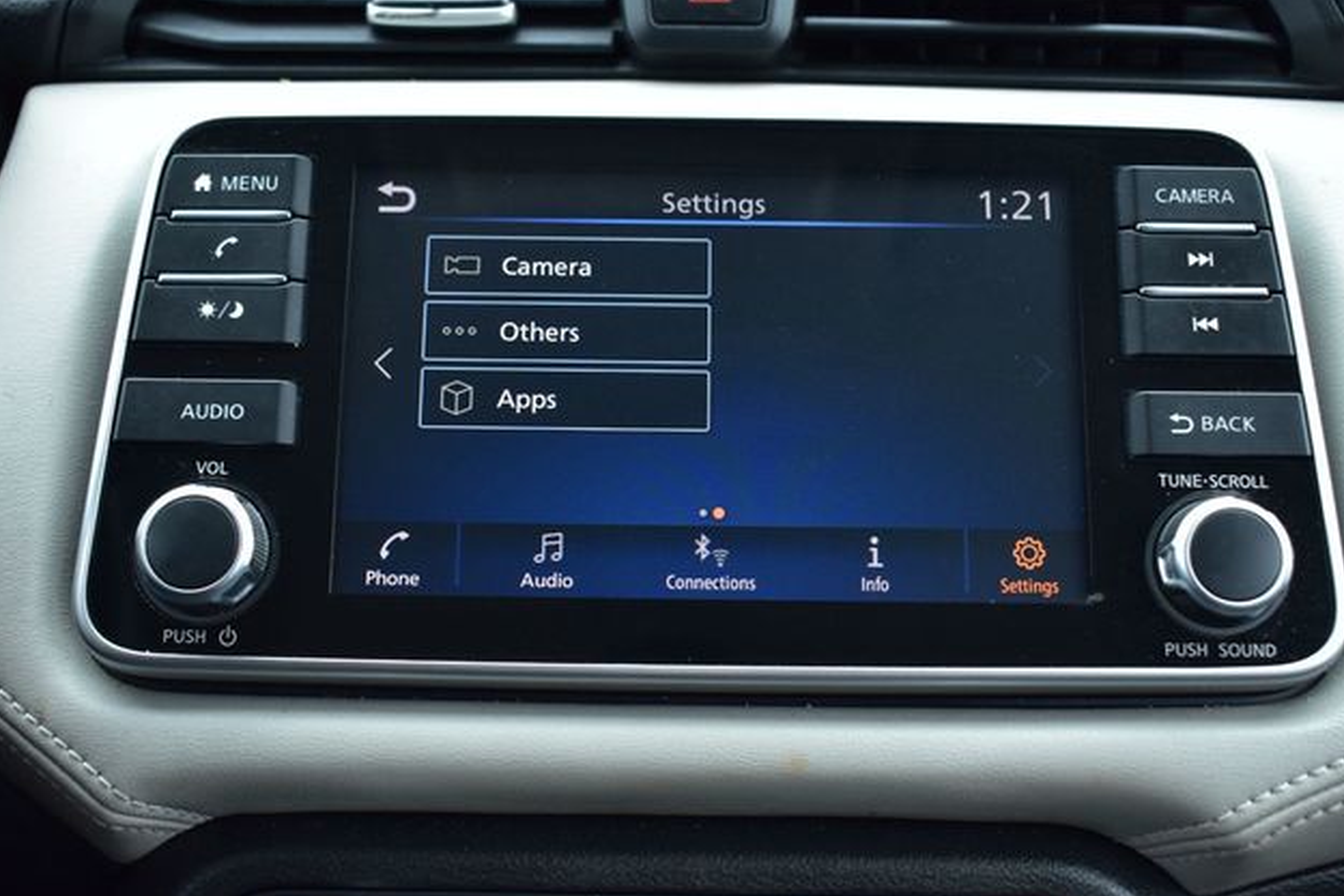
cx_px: 671
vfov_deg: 31.2
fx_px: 1606
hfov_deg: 45.4
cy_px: 449
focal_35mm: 43
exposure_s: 1/80
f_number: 5
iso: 400
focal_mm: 28
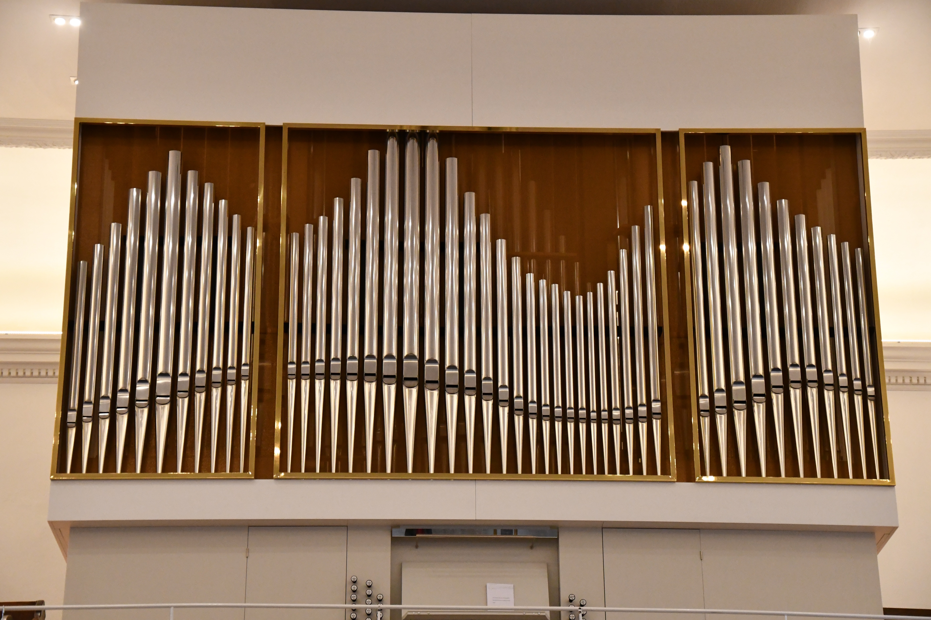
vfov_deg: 15.7
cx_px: 466
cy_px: 310
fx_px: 2250
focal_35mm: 87
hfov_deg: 23.4
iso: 3200
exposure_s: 1/125
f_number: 5
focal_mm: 58
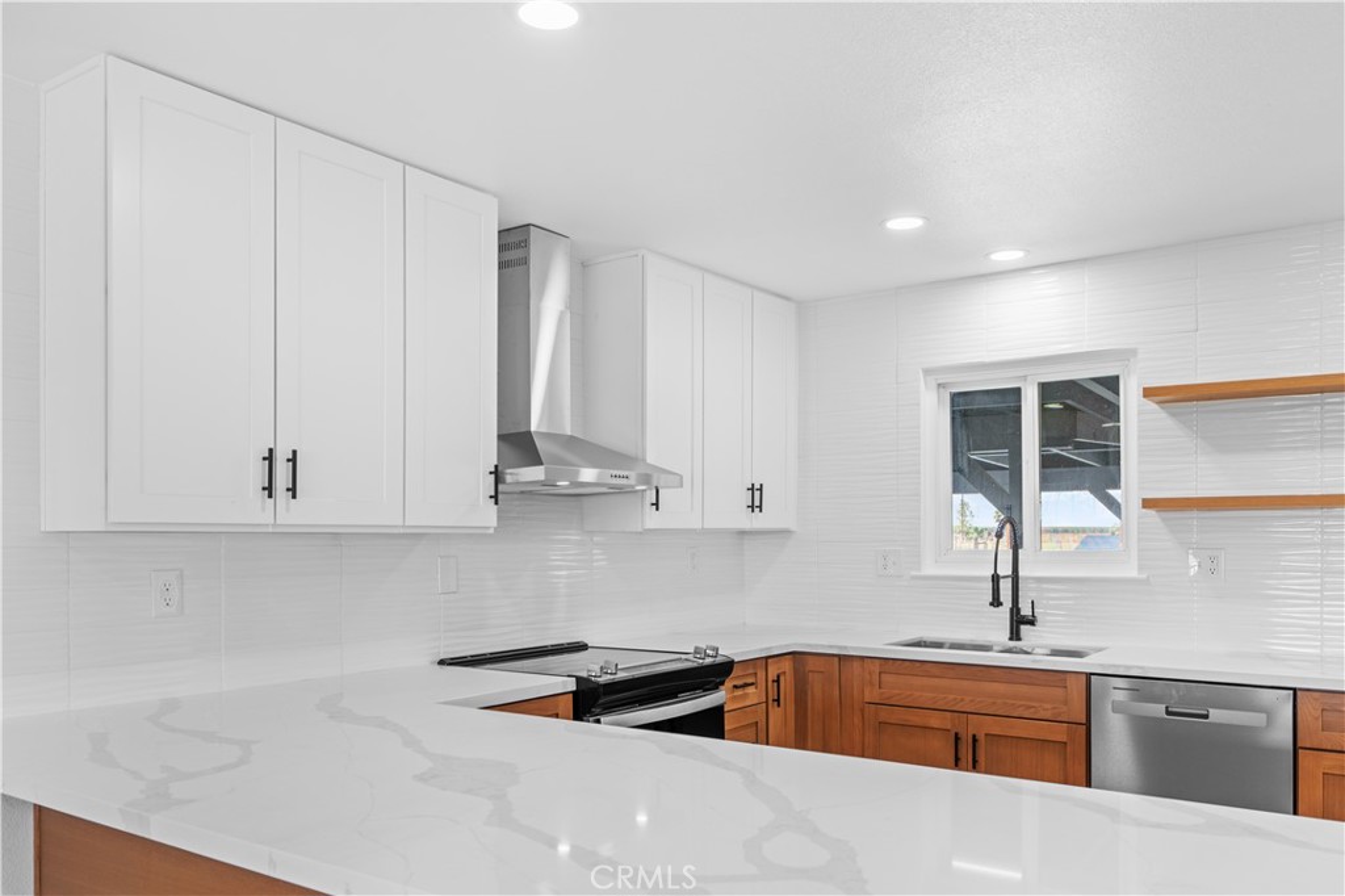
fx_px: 1008
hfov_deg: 67.4
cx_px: 672
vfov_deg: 47.9
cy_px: 448
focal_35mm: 27
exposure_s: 1/10
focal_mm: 27
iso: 200
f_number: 5.6
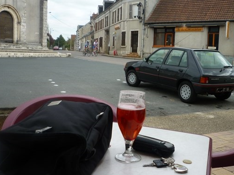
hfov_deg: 50.1
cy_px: 74
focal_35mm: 37
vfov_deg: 38.5
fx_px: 250
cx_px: 130
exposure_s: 1/500
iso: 80
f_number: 3.3
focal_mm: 5.2
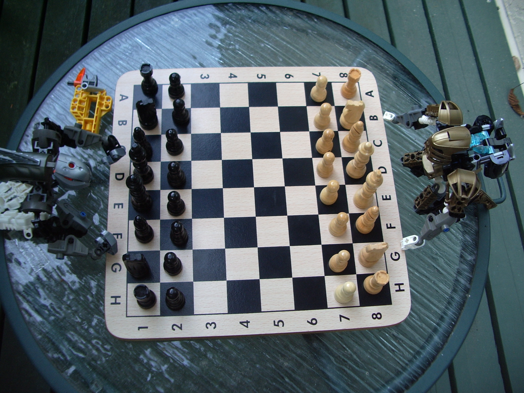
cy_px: 196
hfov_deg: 52.6
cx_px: 262
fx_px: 530
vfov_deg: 40.7
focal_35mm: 35
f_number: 2.6
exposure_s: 1/40
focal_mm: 5.8
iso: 100
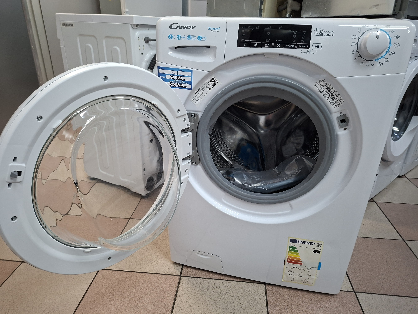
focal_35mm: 23
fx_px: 278
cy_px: 157
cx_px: 209
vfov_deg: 58.9
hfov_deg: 73.9
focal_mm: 5.54
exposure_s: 1/50
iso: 320
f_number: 1.8
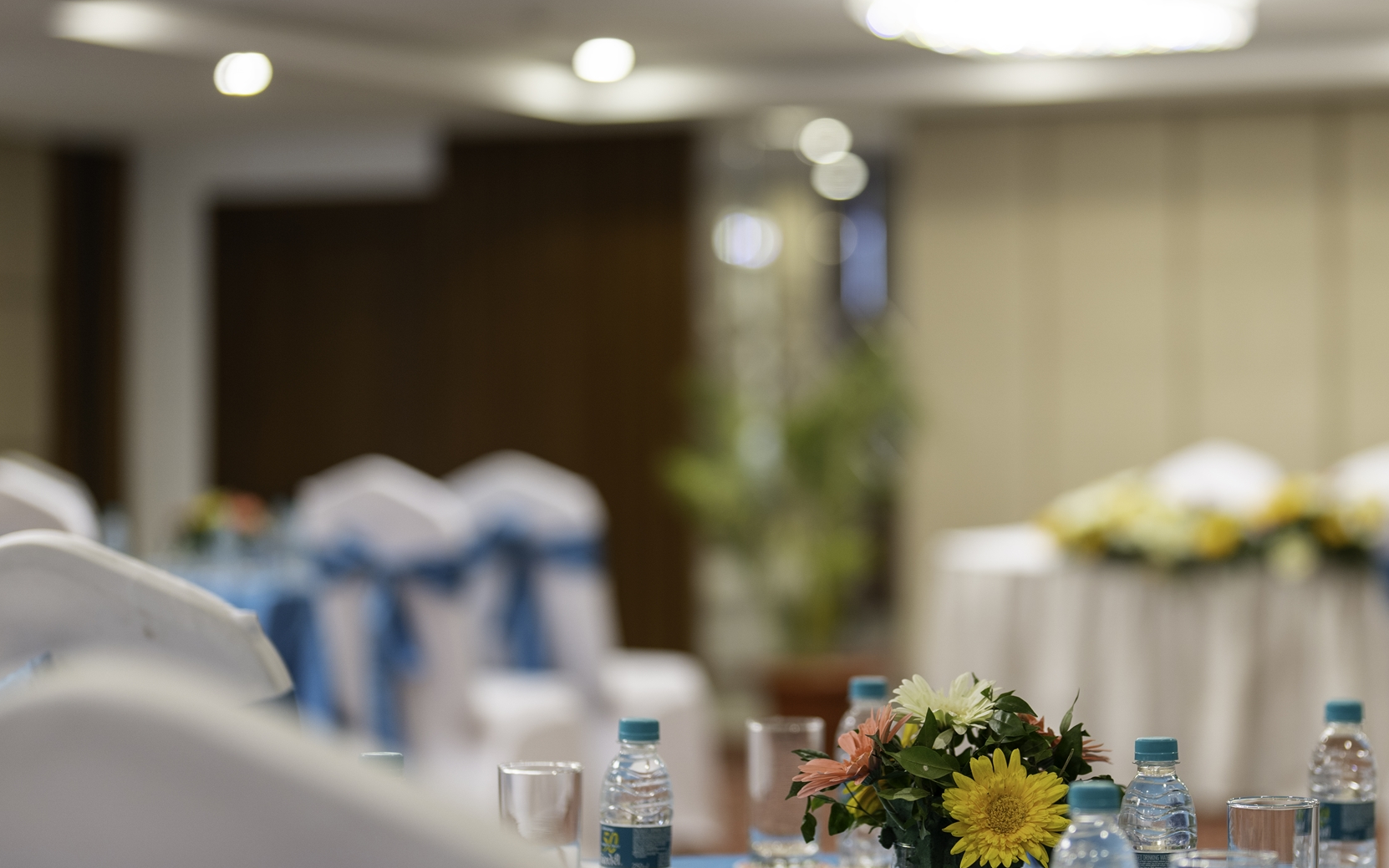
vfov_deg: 14.2
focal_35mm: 92
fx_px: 3483
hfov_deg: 22.5
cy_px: 397
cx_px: 898
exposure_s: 1/80
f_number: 1.2
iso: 100
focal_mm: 50
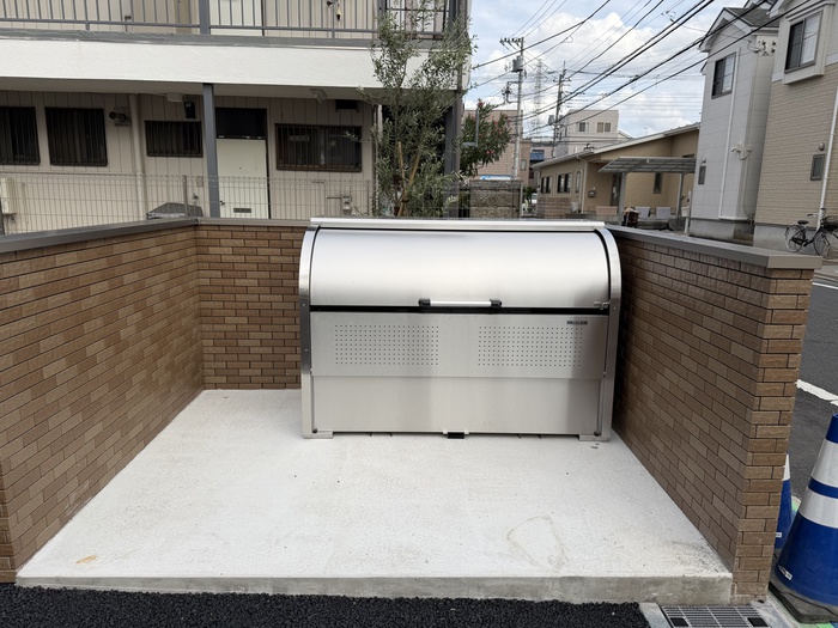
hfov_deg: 71.6
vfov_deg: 56.8
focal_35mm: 24
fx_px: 581
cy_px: 314
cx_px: 419
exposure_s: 1/2907
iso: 80
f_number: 1.78
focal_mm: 6.76
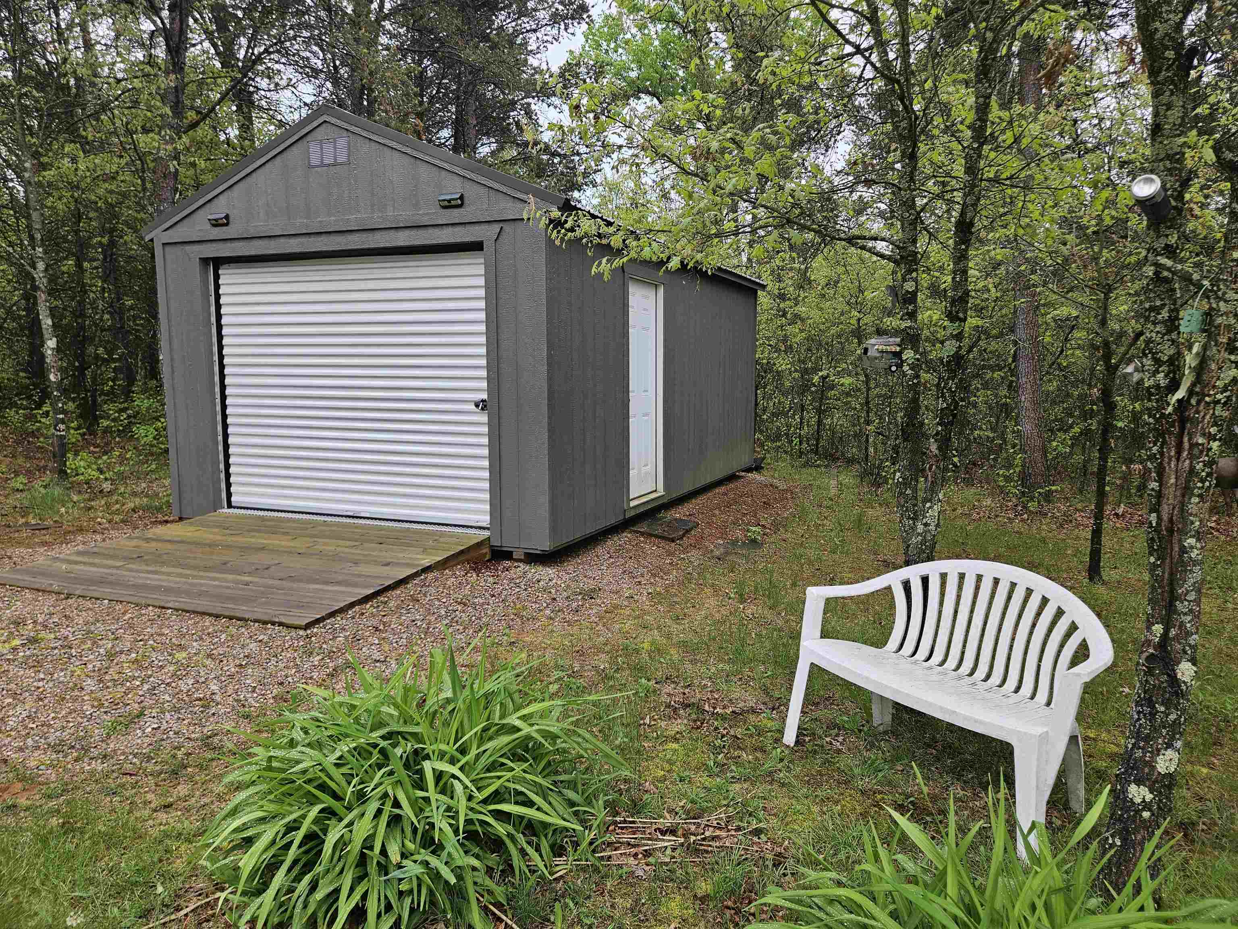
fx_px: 823
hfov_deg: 73.9
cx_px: 619
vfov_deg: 58.9
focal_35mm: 23
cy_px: 464
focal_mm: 5.4
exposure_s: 1/180
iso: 40
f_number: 1.8
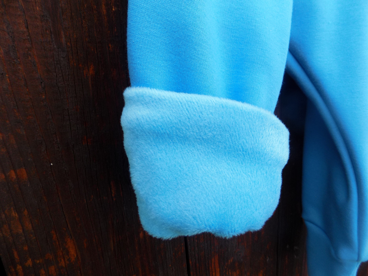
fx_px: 245
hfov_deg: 73.9
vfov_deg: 58.9
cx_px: 184
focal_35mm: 23
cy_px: 138
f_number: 3.1
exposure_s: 1/100
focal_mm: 4
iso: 80
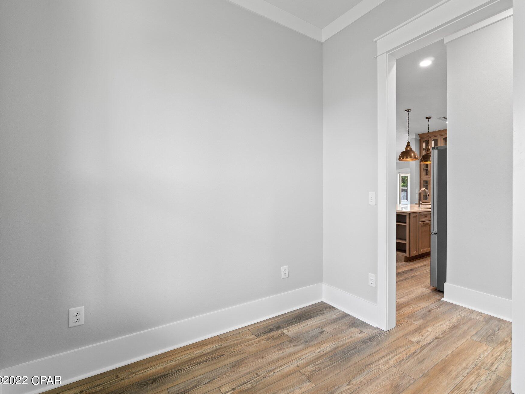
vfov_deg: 74.7
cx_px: 302
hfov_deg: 90.4
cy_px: 193
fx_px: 258
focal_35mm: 17
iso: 400
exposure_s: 1
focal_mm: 10
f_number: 8
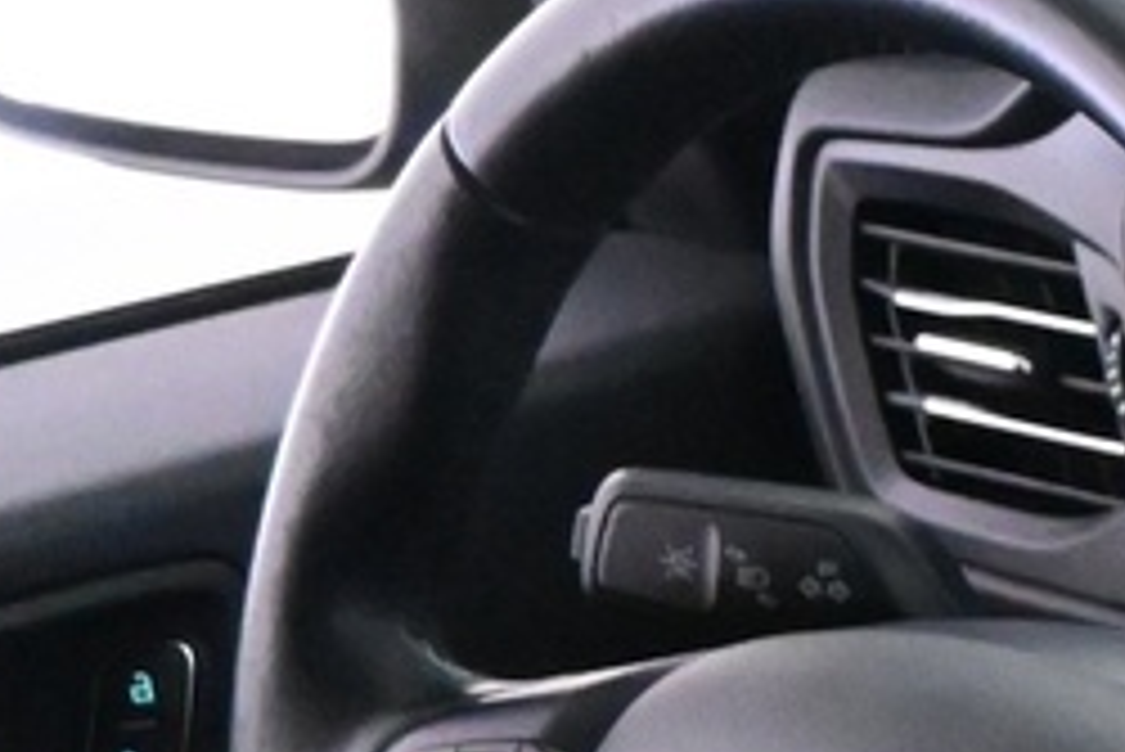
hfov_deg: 9.5
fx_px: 5472
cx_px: 3218
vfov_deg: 7.4
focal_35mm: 175
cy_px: 1810
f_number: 5
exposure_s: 1/40
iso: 5000
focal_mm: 18
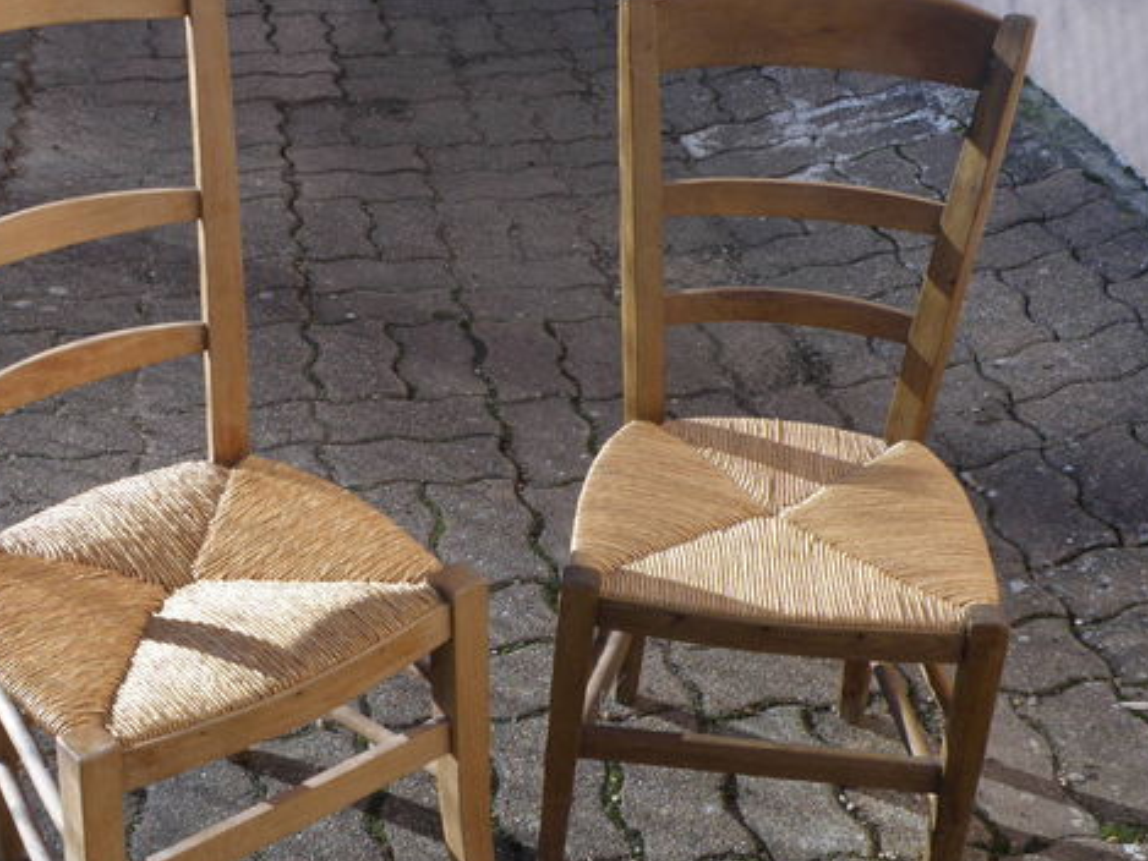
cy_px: 462
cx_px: 465
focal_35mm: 55
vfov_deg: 26.6
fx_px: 1824
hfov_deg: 34.8
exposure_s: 1/160
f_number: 5.6
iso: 64
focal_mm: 7.68
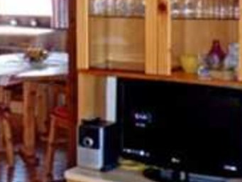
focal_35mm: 95
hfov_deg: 19.2
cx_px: -68
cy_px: 21
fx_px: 664
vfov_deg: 15.4
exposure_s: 1/30
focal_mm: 4.8
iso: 125
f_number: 2.8
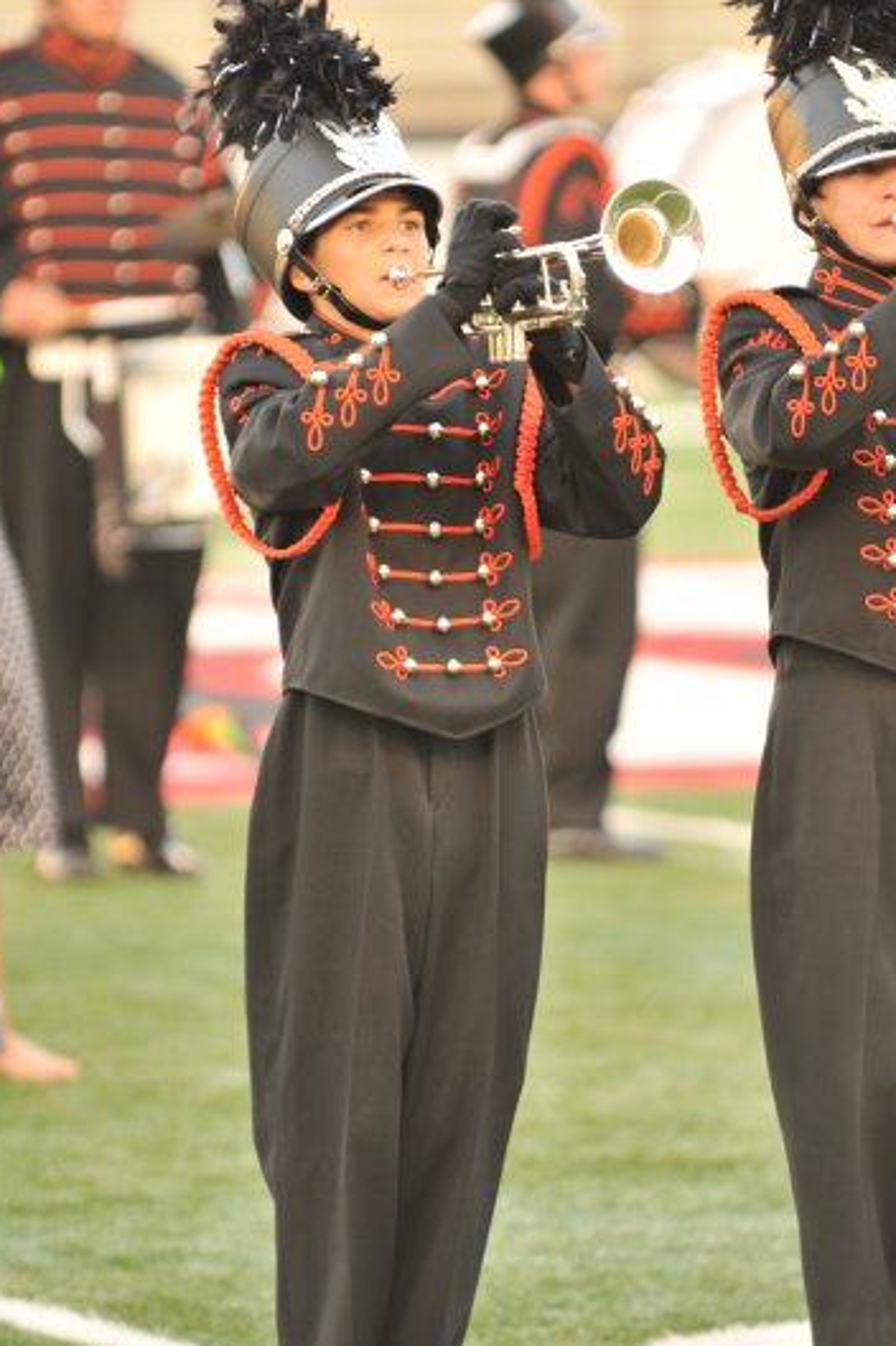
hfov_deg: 4.0
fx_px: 12709
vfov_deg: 6.1
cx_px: 411
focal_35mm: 340
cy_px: 659
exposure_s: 1/160
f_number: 2.8
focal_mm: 200
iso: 200
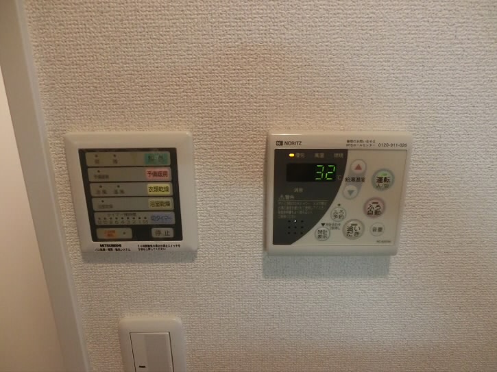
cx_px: 248
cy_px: 186
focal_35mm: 24
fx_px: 344
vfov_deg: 56.8
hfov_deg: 71.6
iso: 800
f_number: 3
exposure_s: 1/125
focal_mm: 4.24
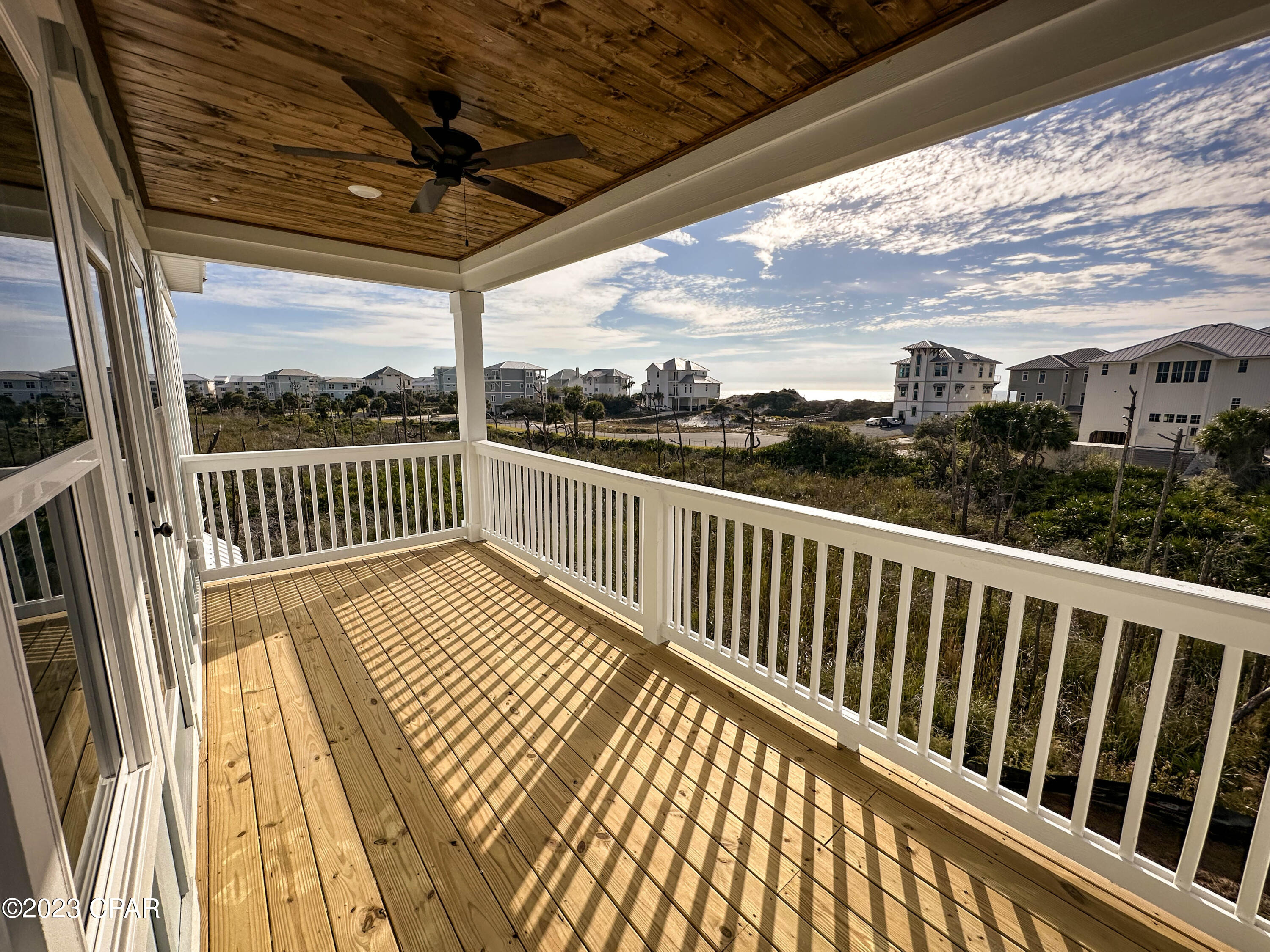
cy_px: 476
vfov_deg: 85.7
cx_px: 635
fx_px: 514
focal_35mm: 14
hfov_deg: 102.1
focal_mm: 2.22
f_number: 2.2
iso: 50
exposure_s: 1/5814
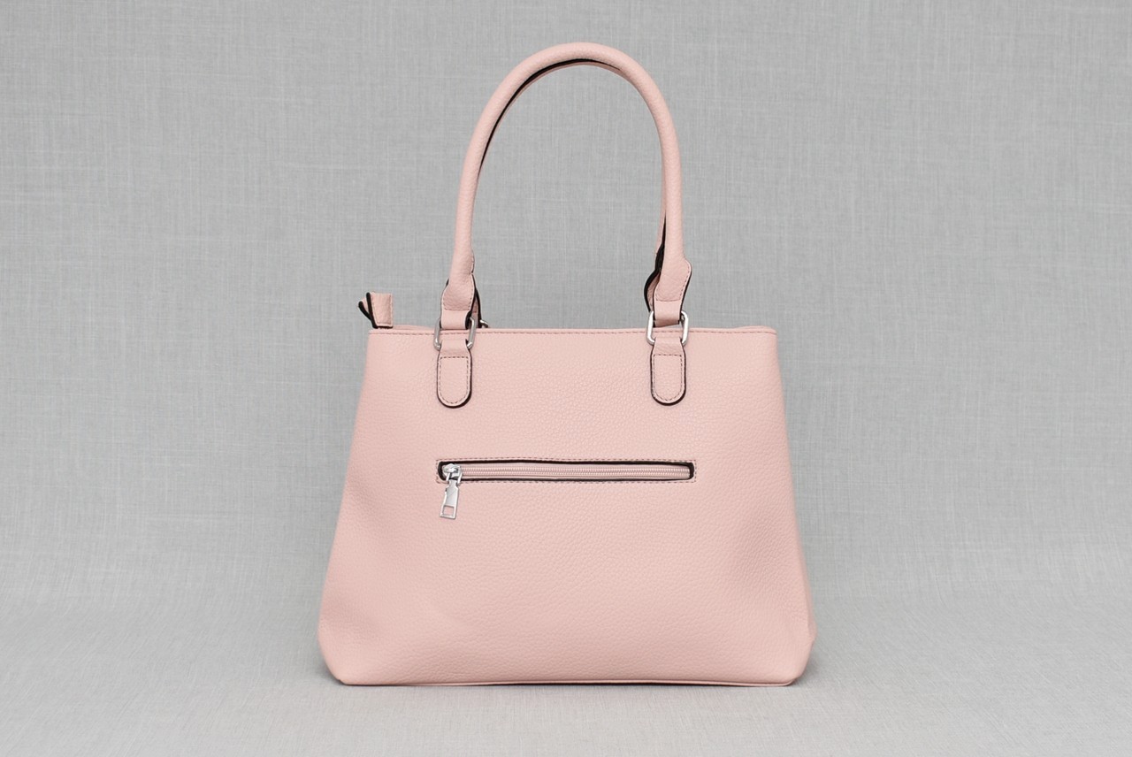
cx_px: 566
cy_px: 378
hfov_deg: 35.0
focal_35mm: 57
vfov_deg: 23.8
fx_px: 1794
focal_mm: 38
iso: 100
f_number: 5.6
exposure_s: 1/60
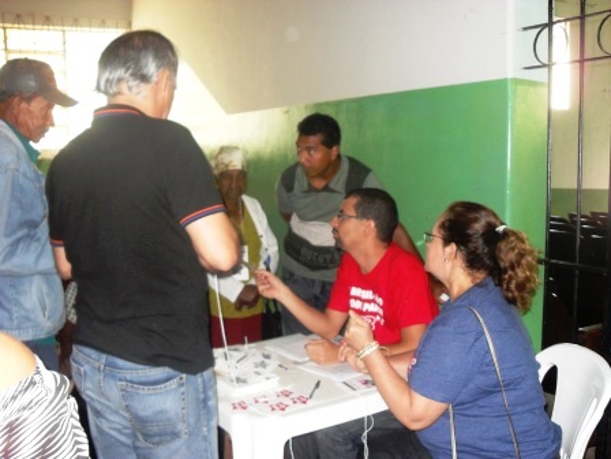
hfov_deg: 52.6
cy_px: 230
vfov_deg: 40.7
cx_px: 306
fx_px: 618
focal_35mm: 35
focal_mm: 6.2
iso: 240
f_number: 2.8
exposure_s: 1/45
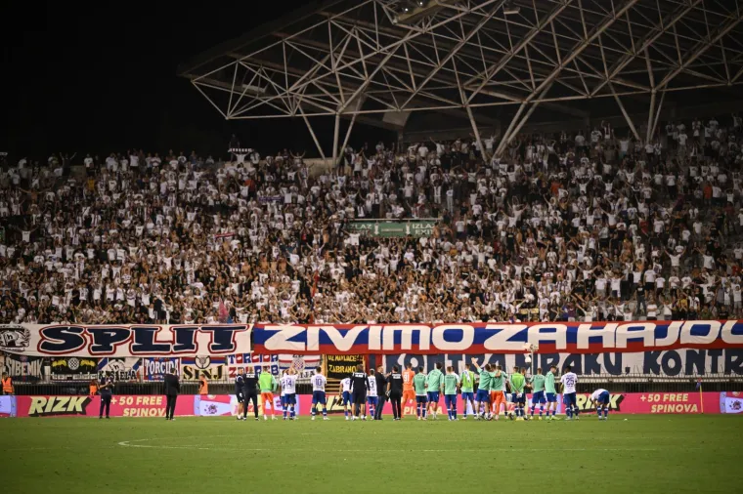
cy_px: 247
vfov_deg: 9.5
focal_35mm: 145
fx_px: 2991
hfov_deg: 14.2
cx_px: 372
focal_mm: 145
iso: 4000
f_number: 2.8
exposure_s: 1/1250
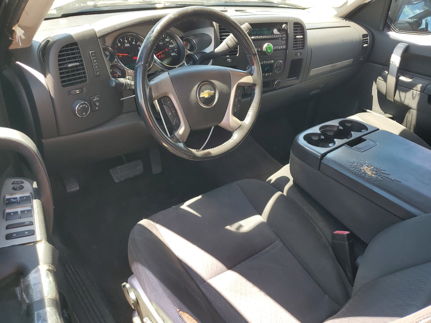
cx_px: 216
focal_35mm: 26
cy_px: 162
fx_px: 324
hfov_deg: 67.3
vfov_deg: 53.1
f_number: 1.5
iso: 50
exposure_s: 1/189
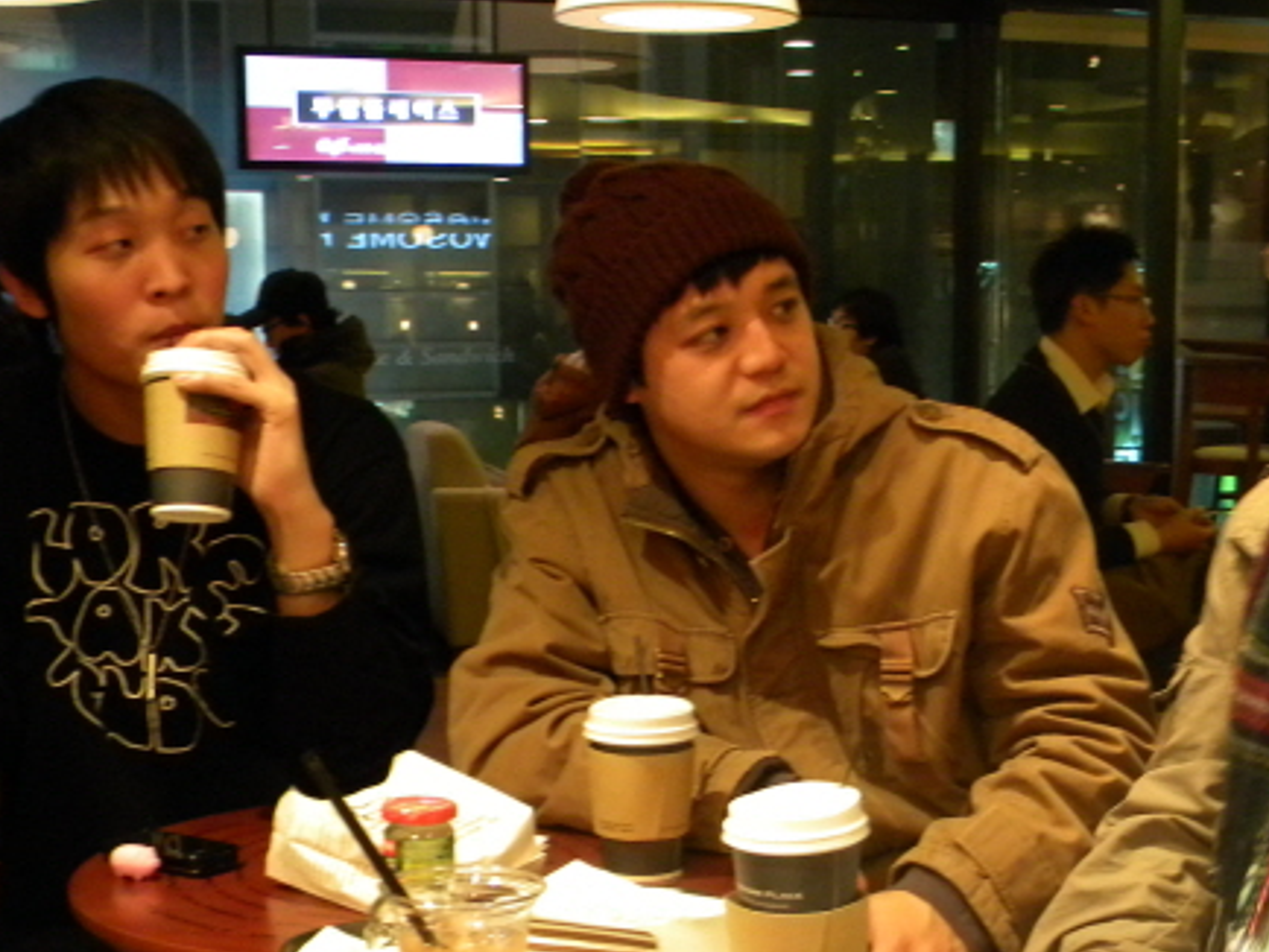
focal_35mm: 58
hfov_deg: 33.1
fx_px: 2127
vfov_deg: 25.1
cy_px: 623
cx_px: 792
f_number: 3.7
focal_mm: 6.4
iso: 400
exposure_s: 1/23.2
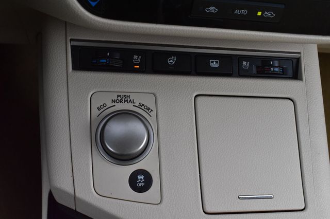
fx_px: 371
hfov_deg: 47.9
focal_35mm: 40
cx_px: 165
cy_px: 110
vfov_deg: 33.0
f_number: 11
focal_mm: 27
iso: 2500
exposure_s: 1/400
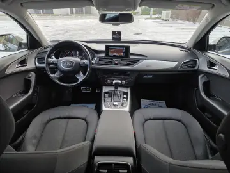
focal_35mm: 23
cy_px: 86
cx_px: 115
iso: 50
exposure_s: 1/359
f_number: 1.7
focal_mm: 6.3
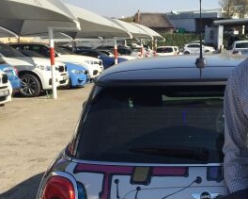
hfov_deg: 31.0
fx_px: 440
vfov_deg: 24.7
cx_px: 181
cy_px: 174
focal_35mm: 60
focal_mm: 4.15
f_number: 2.2
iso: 32
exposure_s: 1/1276
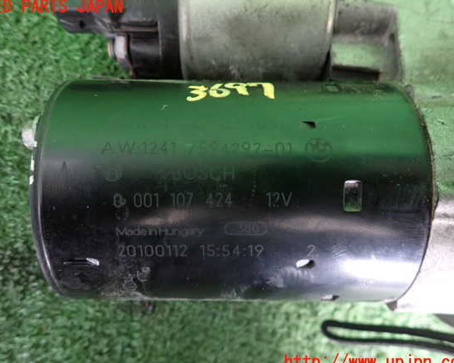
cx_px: 222
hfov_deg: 64.0
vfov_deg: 53.2
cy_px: 185
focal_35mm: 27
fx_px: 363
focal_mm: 4.5
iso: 800
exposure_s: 1/30
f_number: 2
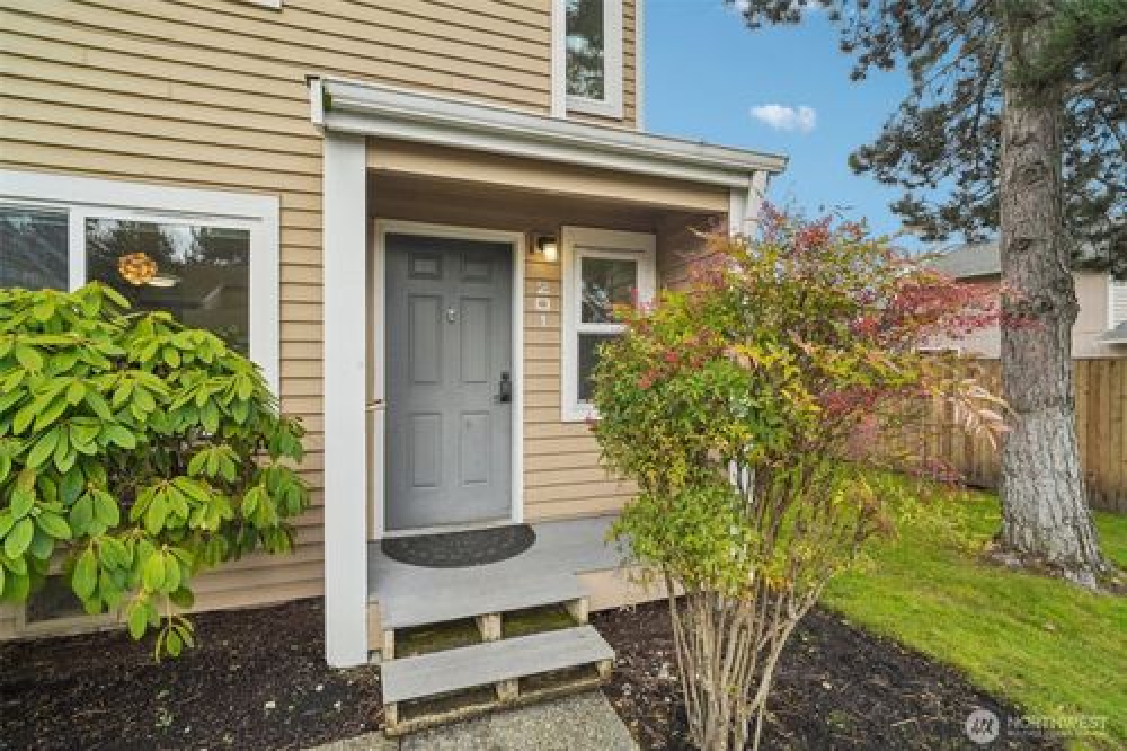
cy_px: 376
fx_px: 501
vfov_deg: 73.7
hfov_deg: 96.8
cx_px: 564
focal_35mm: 16
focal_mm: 16
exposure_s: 1/100
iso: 1600
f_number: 16
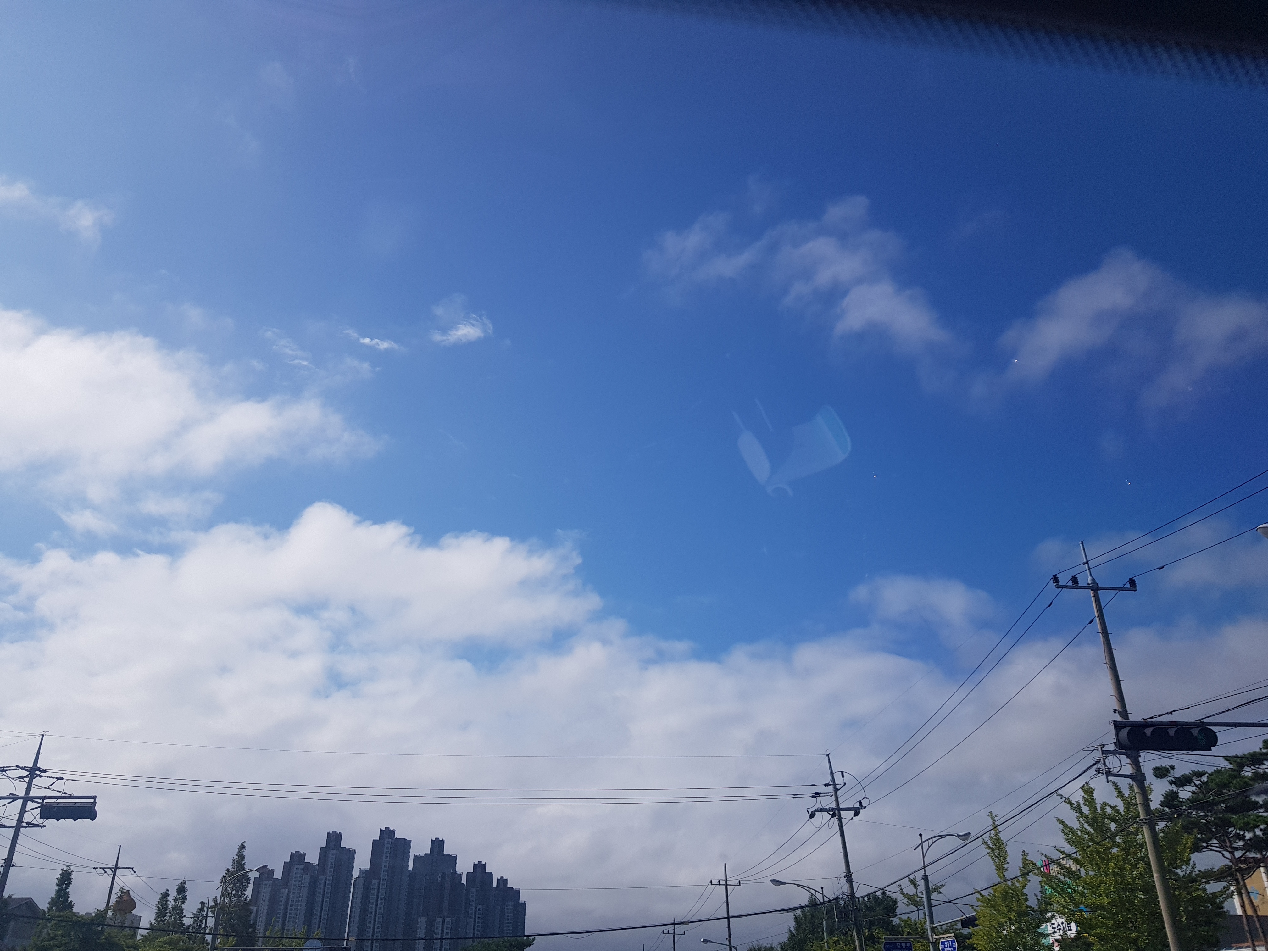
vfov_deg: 53.1
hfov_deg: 67.3
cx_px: 634
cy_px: 476
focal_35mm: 26
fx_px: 952
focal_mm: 4.2
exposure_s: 1/1640
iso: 40
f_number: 1.7
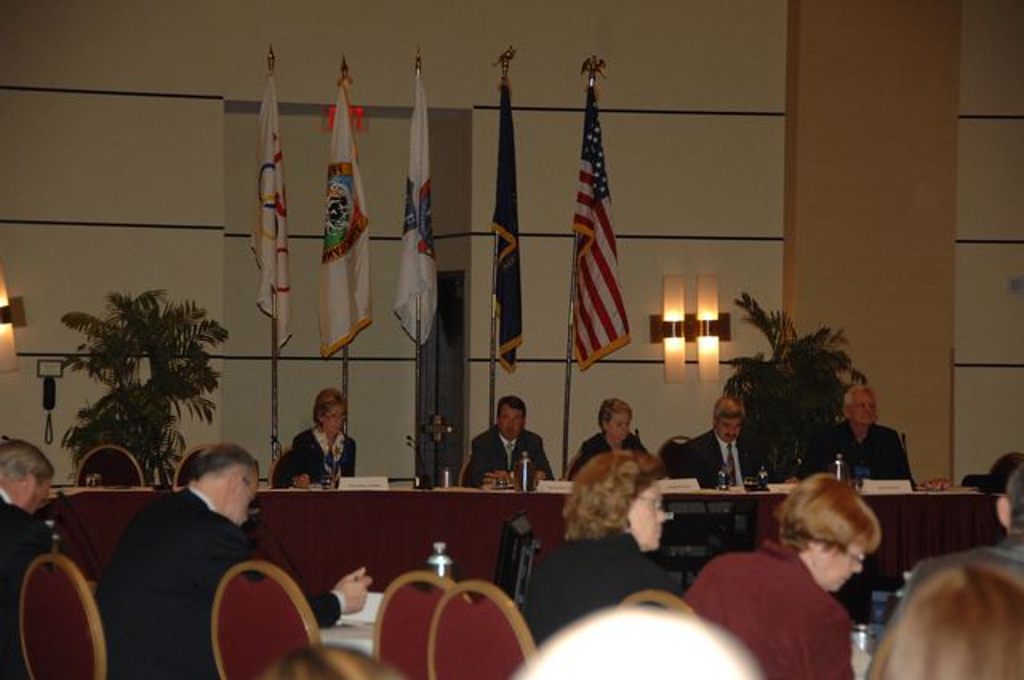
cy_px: 340
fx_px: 4048
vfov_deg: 9.6
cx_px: 512
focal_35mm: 142
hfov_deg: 14.4
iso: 640
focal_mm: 95
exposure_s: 1/125
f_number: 5.3
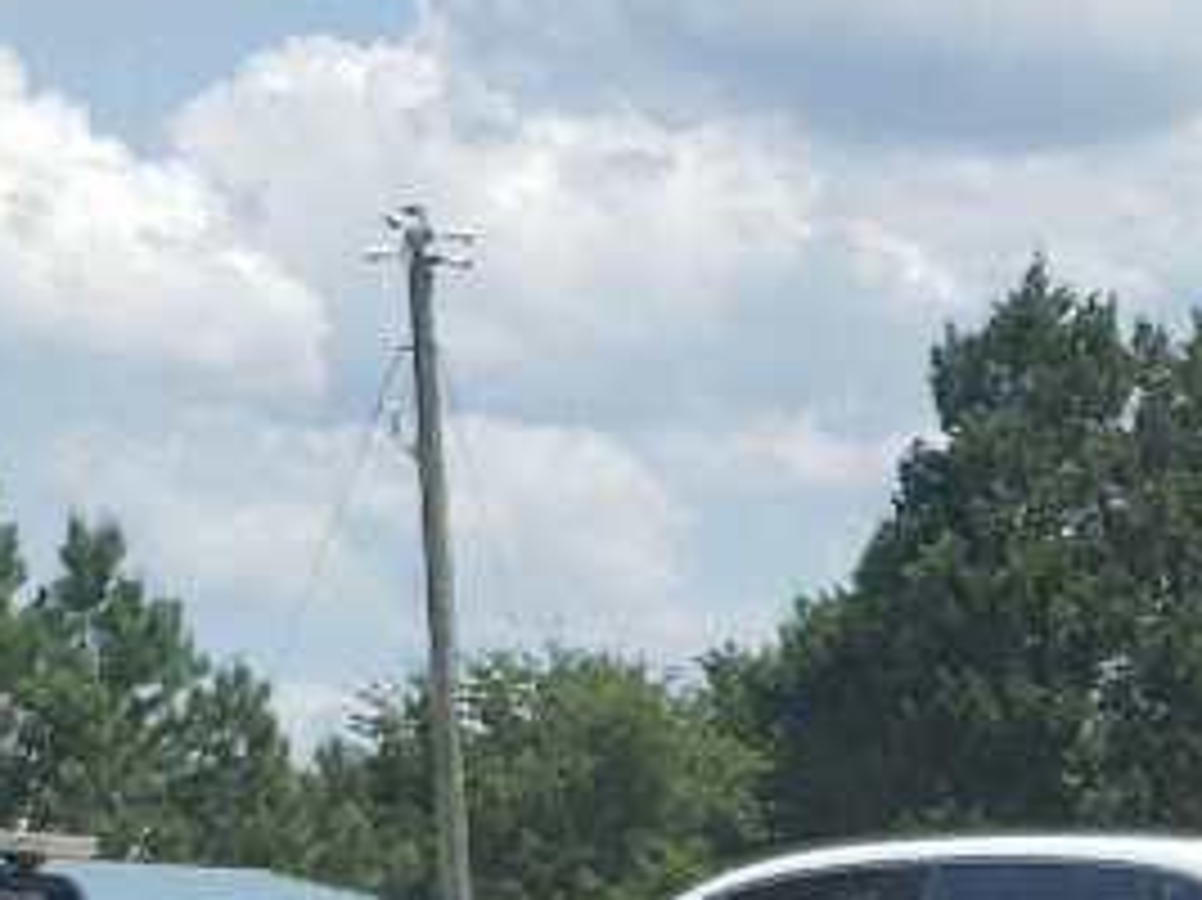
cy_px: 2556
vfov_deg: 8.3
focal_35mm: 156
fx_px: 5414
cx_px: 1891
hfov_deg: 12.0
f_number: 1.5
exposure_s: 1/3333
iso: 50
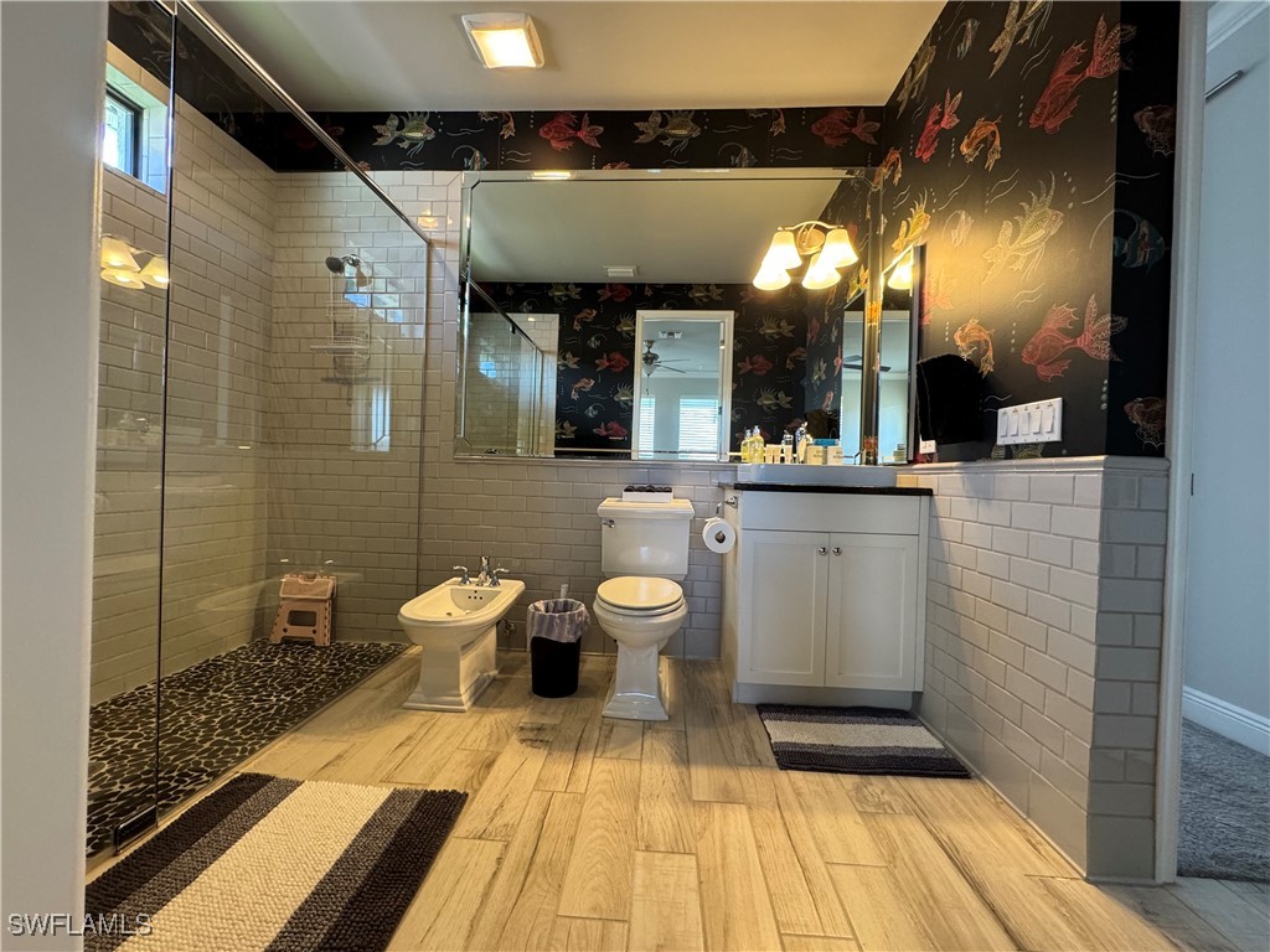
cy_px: 476
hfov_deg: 102.1
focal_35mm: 14
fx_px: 514
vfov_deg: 85.7
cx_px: 635
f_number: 2.2
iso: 250
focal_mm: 2.22
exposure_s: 1/60
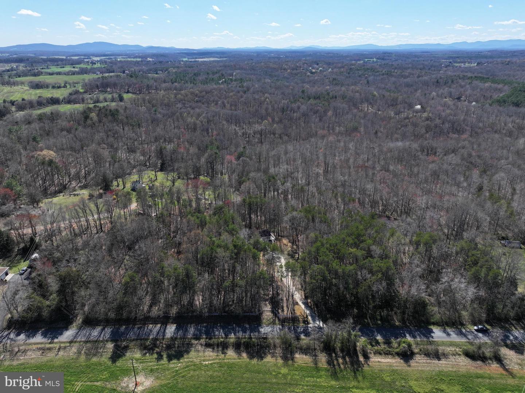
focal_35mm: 24
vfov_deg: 56.8
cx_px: 262
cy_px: 196
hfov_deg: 71.6
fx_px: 364
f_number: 2.8
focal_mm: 12.29
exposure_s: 1/3200
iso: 280
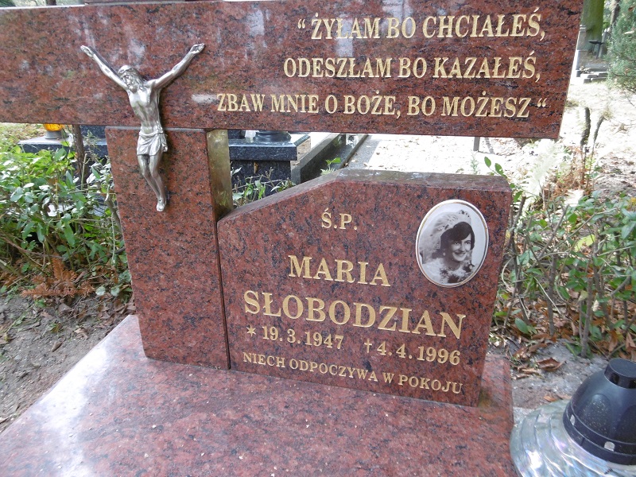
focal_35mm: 24
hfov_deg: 71.6
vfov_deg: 56.8
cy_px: 238
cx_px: 318
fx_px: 441
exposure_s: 1/100
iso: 100
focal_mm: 4.3
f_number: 3.1
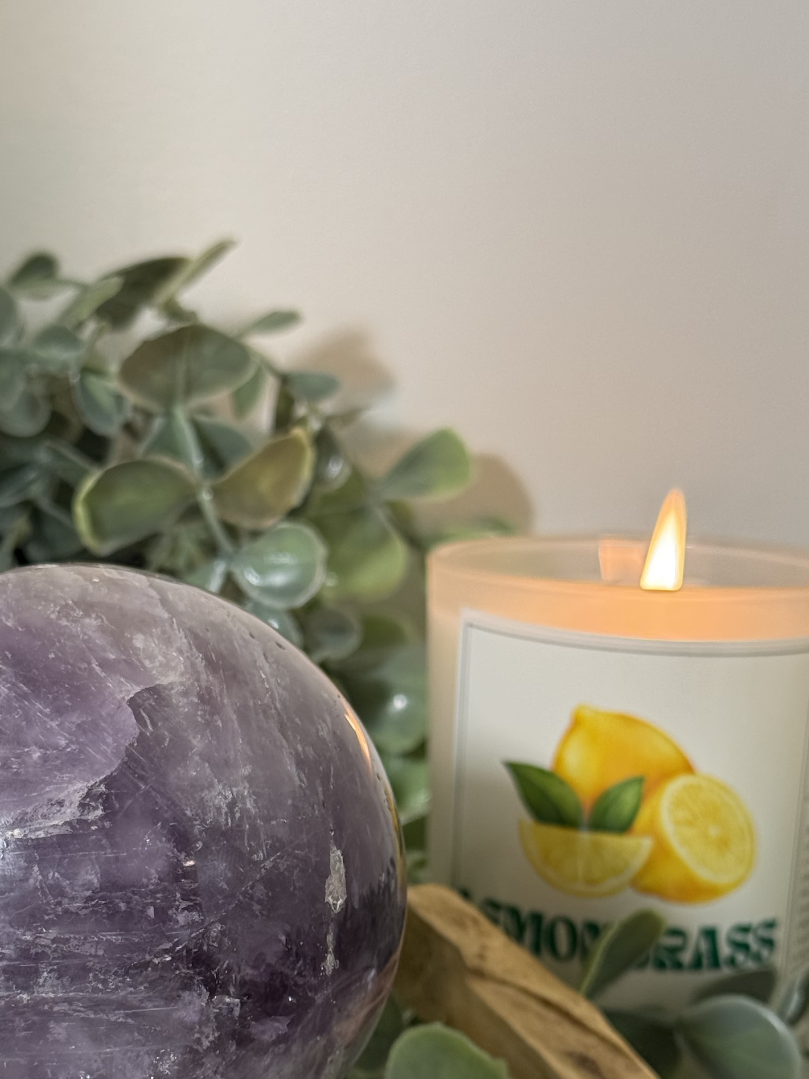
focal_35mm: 76
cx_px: 299
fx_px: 2368
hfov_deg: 19.3
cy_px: 806
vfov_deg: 25.4
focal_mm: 6.76
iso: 160
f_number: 1.78
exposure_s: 1/120
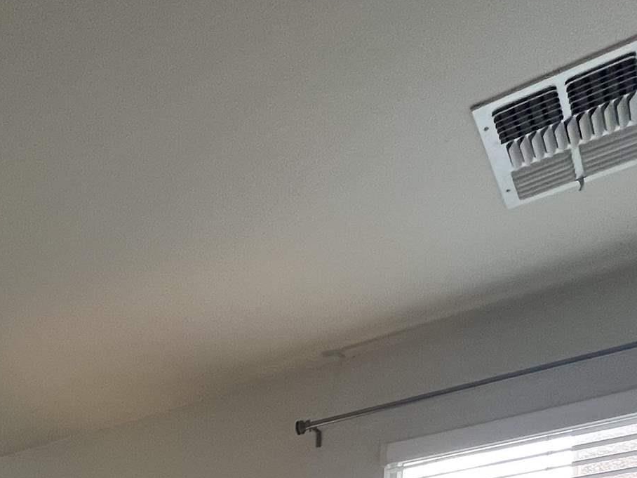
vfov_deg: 23.5
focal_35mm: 44
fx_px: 810
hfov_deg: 37.3
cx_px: -31
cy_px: 777
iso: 160
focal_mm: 1.57
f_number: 1.8
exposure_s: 1/120
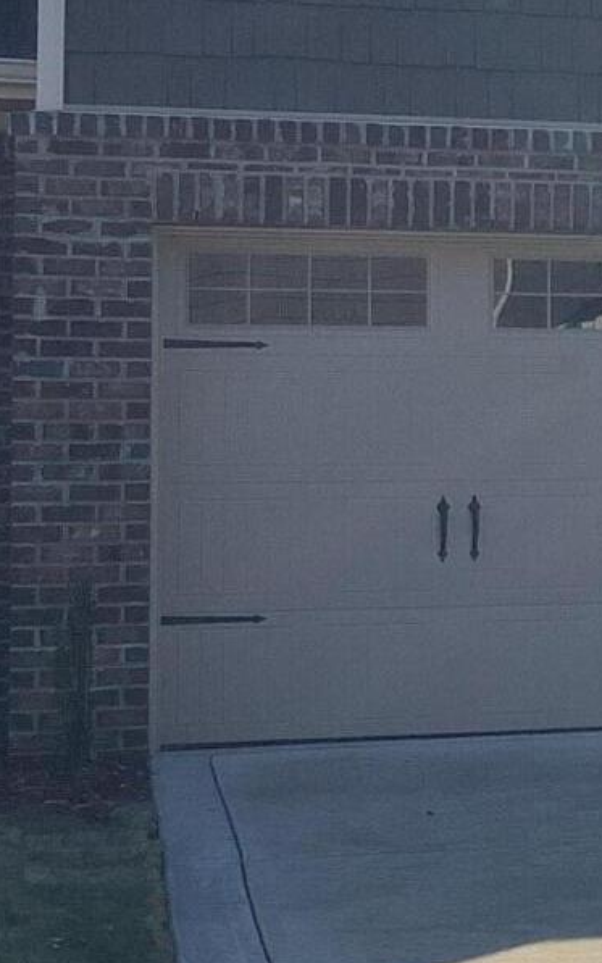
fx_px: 2888
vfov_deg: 18.9
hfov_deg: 10.8
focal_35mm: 110
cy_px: 358
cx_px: 1219
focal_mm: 3.3
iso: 25
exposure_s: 1/1294
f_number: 2.4
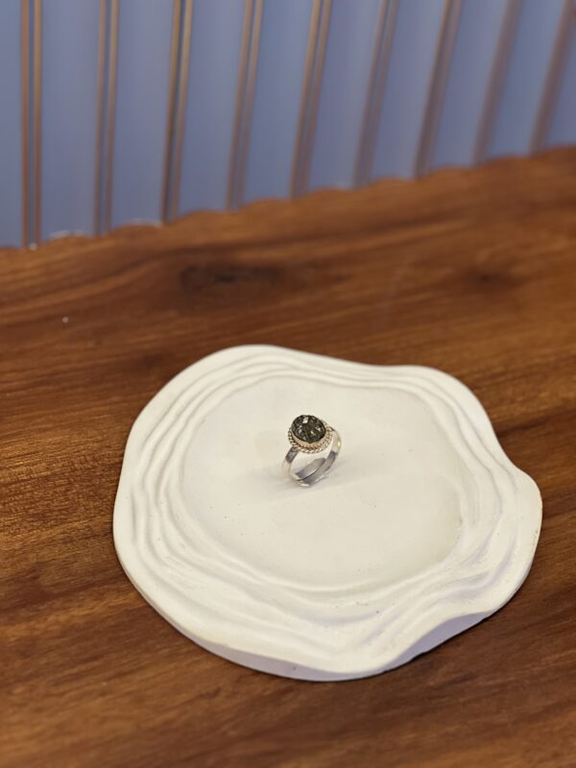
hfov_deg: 19.1
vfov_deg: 25.3
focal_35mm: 77
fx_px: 1708
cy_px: 384
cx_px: 288
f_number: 2.8
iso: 100
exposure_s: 1/100
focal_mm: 9
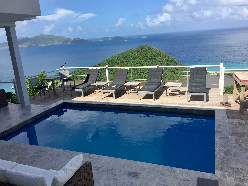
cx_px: 124
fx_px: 208
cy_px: 93
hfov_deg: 61.7
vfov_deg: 48.2
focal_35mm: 29
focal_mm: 4.15
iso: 32
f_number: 2.2
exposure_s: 1/2326
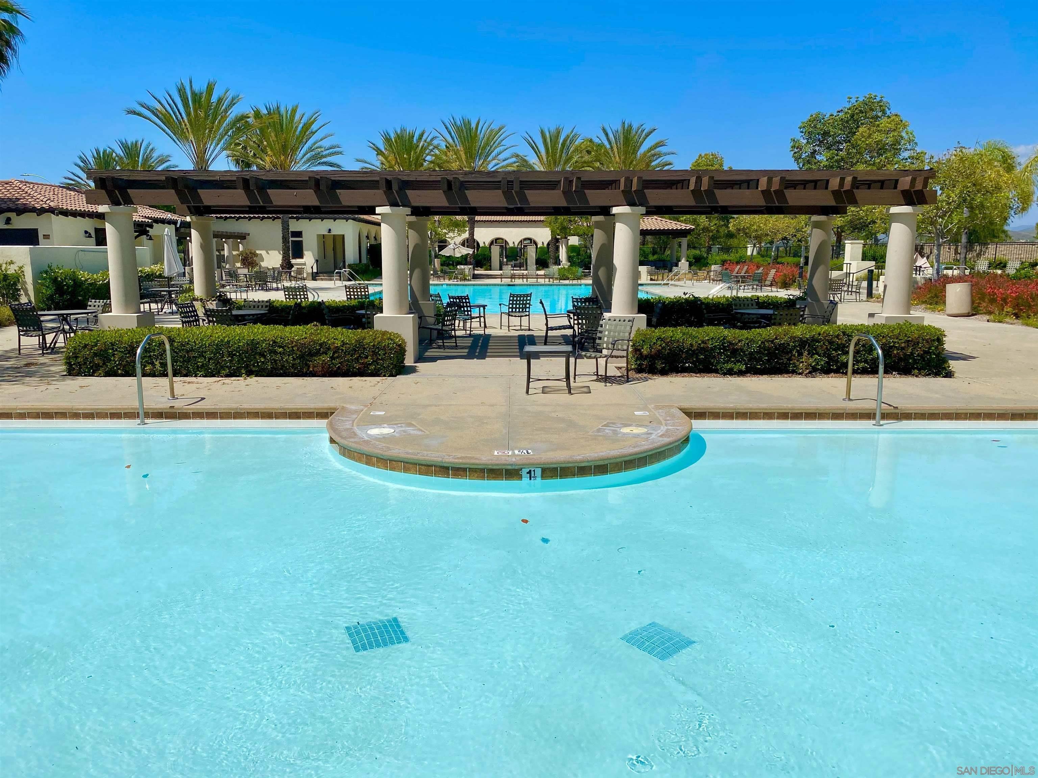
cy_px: 389
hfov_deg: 67.3
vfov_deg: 53.1
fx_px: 780
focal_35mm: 26
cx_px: 519
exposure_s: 1/7692
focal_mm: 4.25
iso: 32
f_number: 1.8
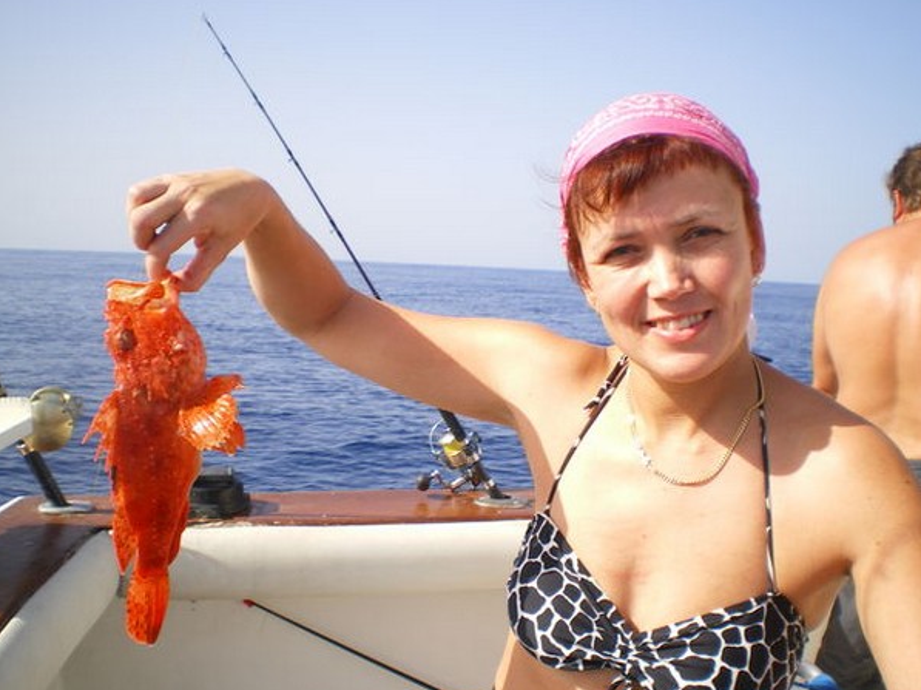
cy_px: 355
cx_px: 471
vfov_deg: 37.7
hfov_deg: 49.0
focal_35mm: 38
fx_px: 1010
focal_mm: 6.3
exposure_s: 1/320
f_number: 4.6
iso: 50
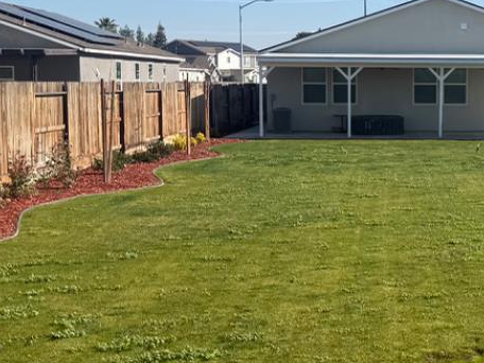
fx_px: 1105
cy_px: 180
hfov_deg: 24.1
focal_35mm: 79
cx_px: 430
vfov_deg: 18.7
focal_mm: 6.76
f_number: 1.78
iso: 80
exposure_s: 1/4673
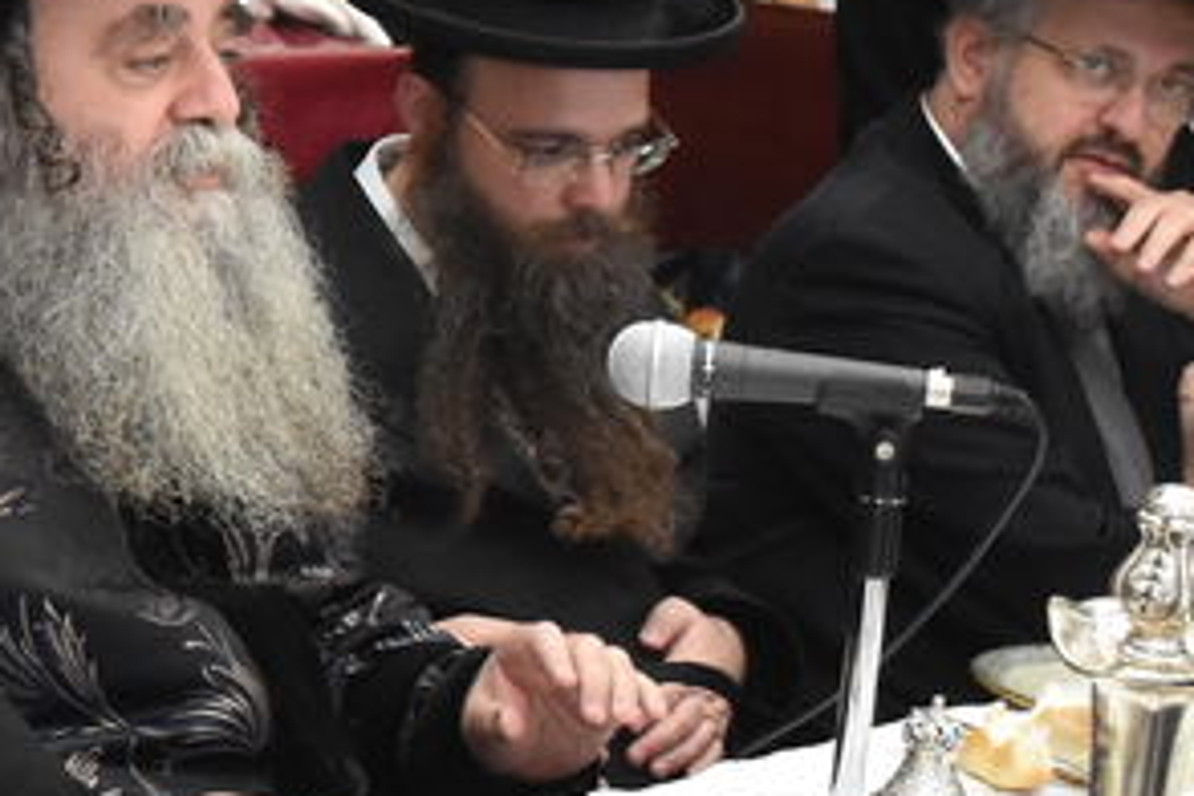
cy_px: 112
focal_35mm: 143
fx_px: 4742
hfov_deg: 13.1
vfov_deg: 9.6
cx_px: -902
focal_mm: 20
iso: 1600
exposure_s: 1/160
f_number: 5.6
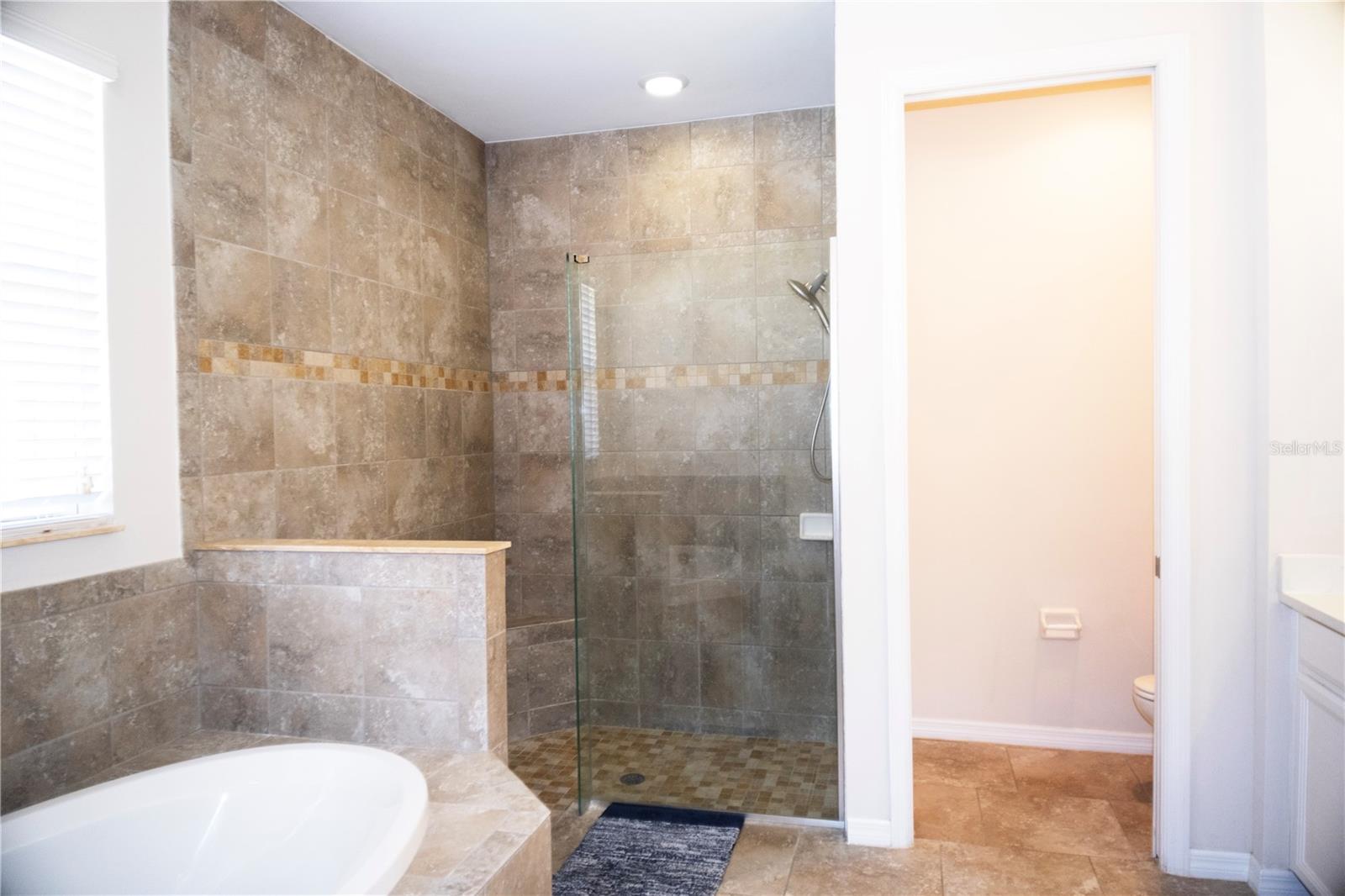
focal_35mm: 21
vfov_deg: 59.5
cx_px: 672
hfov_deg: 81.2
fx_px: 784
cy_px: 448
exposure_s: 1/60
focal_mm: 14
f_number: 3.5
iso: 1250
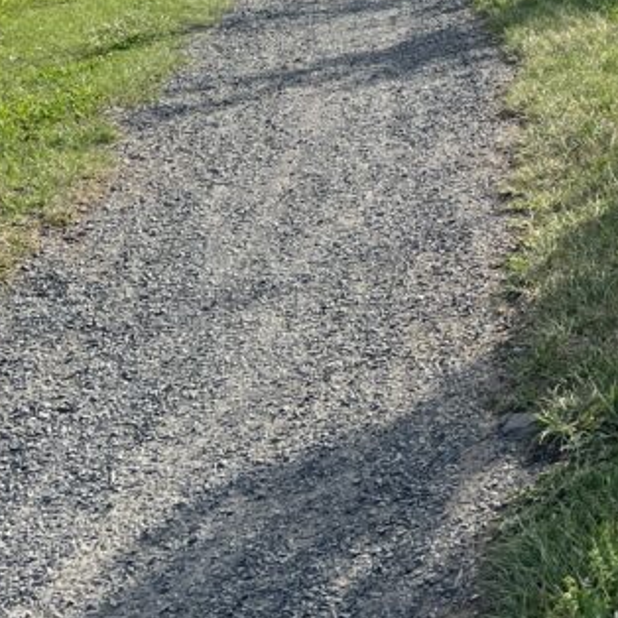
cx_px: 600
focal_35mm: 75
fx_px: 1515
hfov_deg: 22.3
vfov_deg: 22.0
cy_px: -31
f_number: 1.5
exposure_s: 1/4831
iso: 50
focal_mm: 5.7
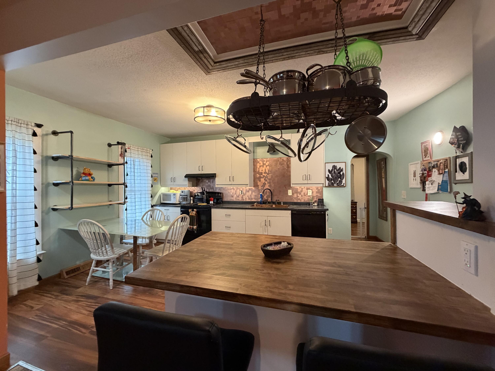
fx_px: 200
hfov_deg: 102.1
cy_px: 186
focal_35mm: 14
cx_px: 248
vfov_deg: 85.7
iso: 500
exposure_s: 1/60
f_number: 2.2
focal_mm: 2.22
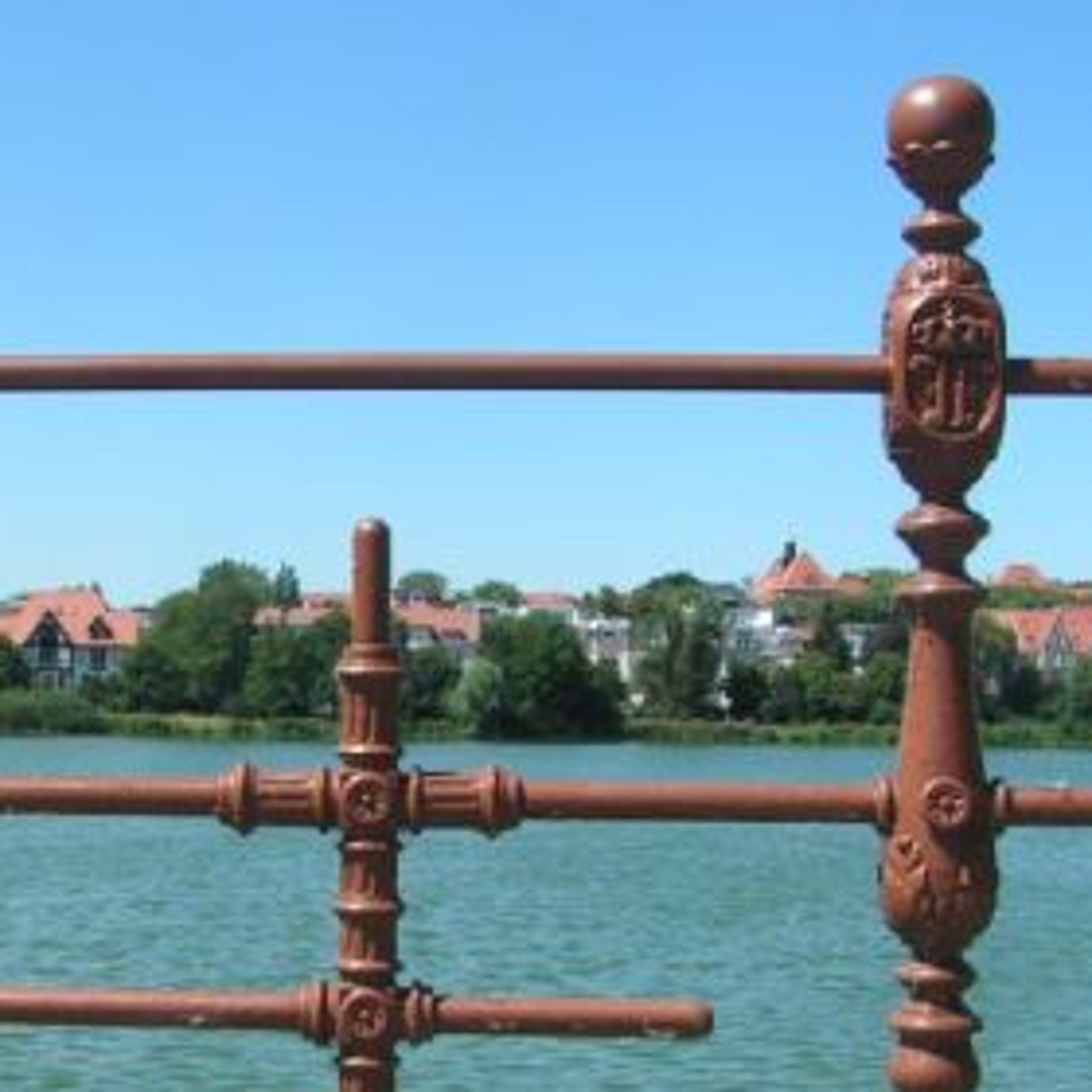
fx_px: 2570
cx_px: 199
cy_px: 706
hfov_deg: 23.6
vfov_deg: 23.9
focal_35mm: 72
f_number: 5.6
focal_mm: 5.8
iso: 50
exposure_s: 1/320
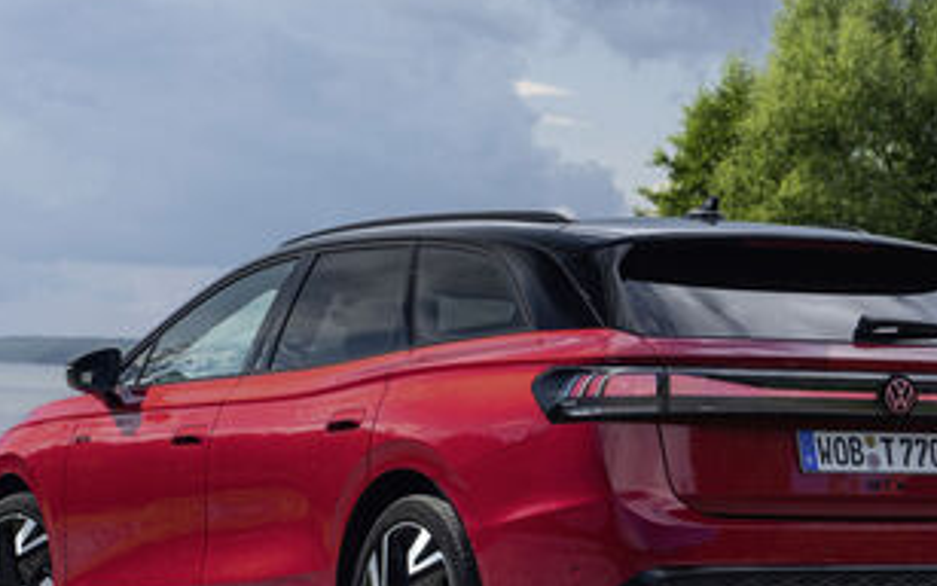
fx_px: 3295
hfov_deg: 16.2
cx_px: 330
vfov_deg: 10.2
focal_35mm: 129
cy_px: 412
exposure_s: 1/160
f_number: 4.5
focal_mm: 47
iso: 50
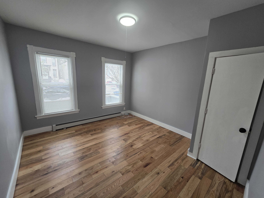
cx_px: 132
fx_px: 99
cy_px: 99
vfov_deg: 89.9
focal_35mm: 13
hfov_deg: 106.2
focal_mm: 2.2
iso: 80
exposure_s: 1/60
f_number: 2.2
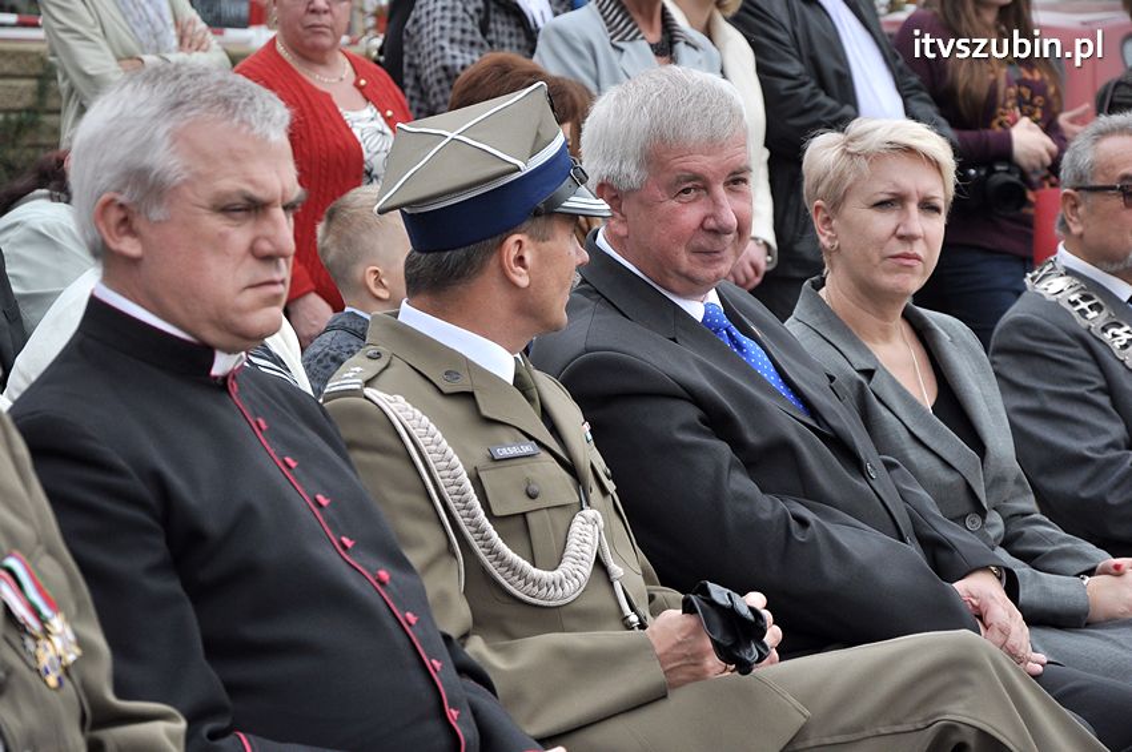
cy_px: 376
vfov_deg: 10.1
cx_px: 566
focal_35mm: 135
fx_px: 4241
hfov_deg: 15.2
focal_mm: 90
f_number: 6.3
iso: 500
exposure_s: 1/640
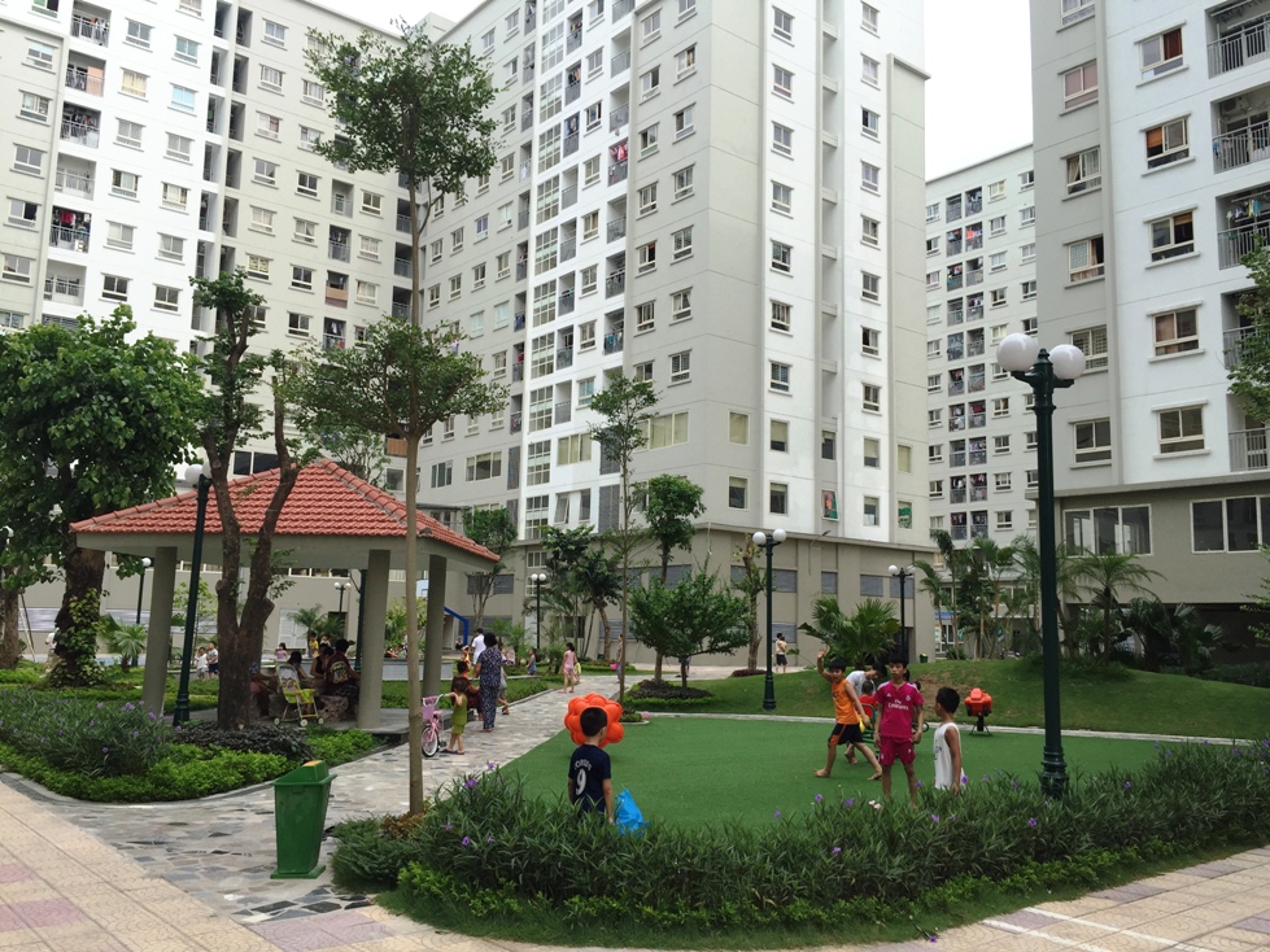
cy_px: 476
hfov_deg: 61.7
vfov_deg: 48.2
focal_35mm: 29
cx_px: 635
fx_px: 1064
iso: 32
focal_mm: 4.15
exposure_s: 1/807
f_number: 2.2
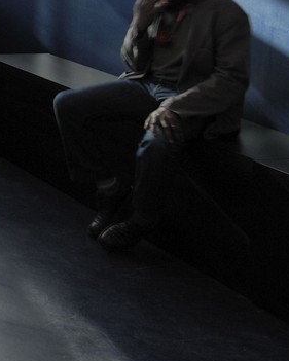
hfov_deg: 12.5
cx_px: -503
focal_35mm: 77
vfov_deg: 23.1
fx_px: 823
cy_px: -46
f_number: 5.6
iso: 100
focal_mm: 12
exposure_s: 1/2.5
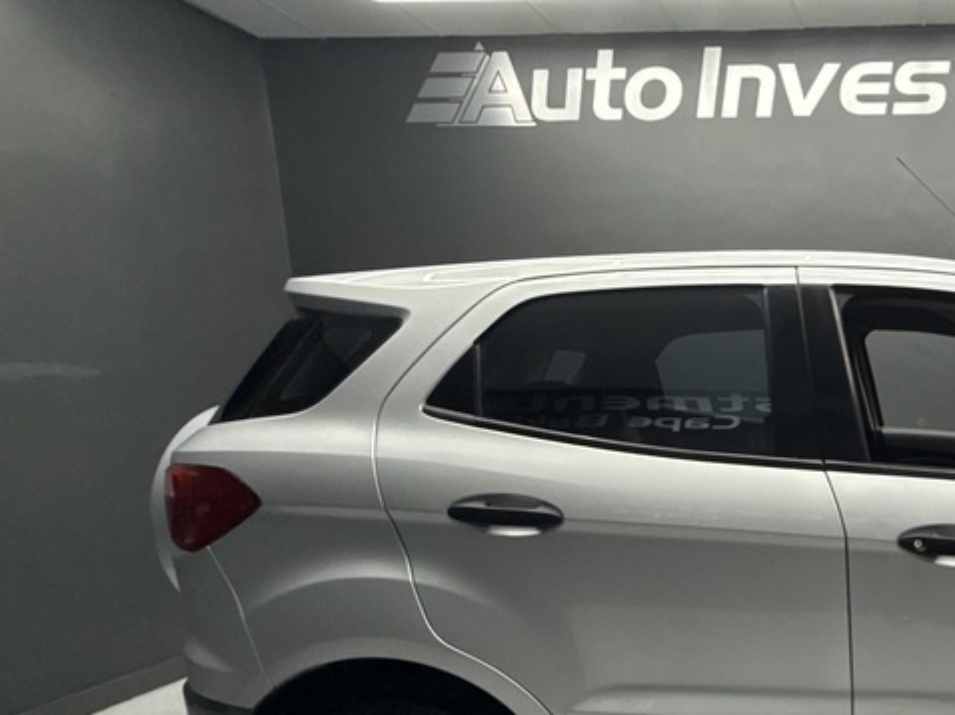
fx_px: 827
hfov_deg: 50.8
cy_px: 537
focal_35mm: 30
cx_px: 911
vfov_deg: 45.1
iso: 125
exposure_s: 1/100
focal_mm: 2.22
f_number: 2.2
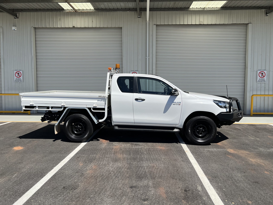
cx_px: 136
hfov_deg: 67.3
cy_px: 102
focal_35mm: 26
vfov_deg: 53.1
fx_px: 205
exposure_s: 1/6579
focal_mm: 5.7
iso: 50
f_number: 1.5
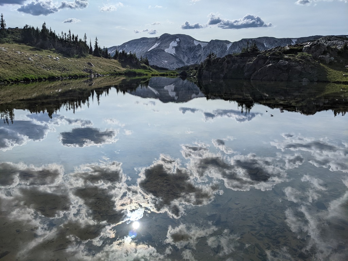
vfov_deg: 51.4
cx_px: 174
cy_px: 130
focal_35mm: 27
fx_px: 271
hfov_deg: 65.3
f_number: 1.8
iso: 60
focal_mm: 4.44
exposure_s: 1/11765
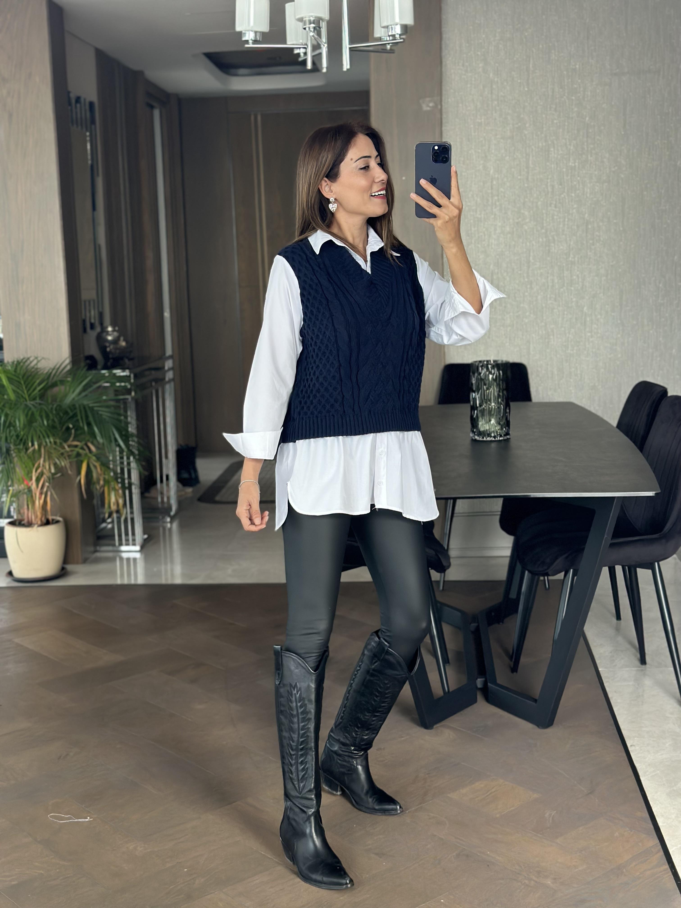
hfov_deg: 30.3
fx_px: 1259
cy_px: 454
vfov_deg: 39.7
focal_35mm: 48
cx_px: 340
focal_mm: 6.86
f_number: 1.78
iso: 160
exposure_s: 1/60
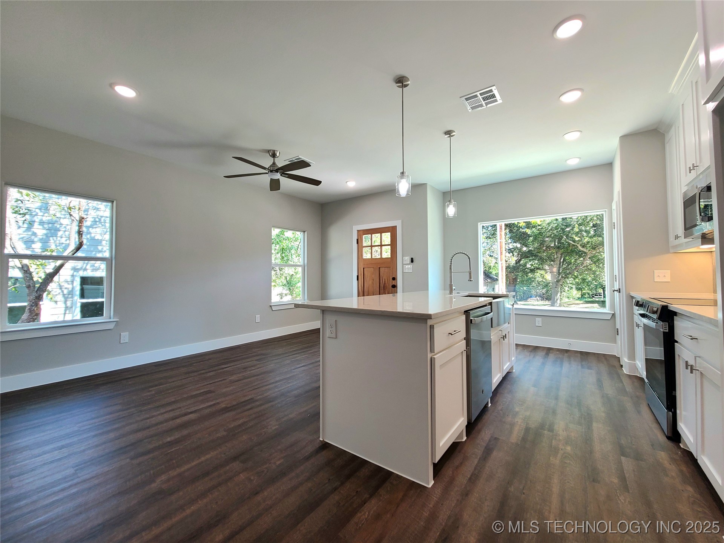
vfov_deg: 89.9
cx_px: 362
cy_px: 272
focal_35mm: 13
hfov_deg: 106.2
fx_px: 272
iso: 100
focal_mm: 2.2
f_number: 2.2
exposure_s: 1/120
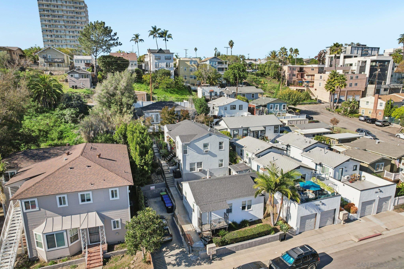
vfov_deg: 57.2
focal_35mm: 22
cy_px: 134
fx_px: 247
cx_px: 202
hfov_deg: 78.6
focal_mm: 8.4
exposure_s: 1/2000
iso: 130
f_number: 2.8
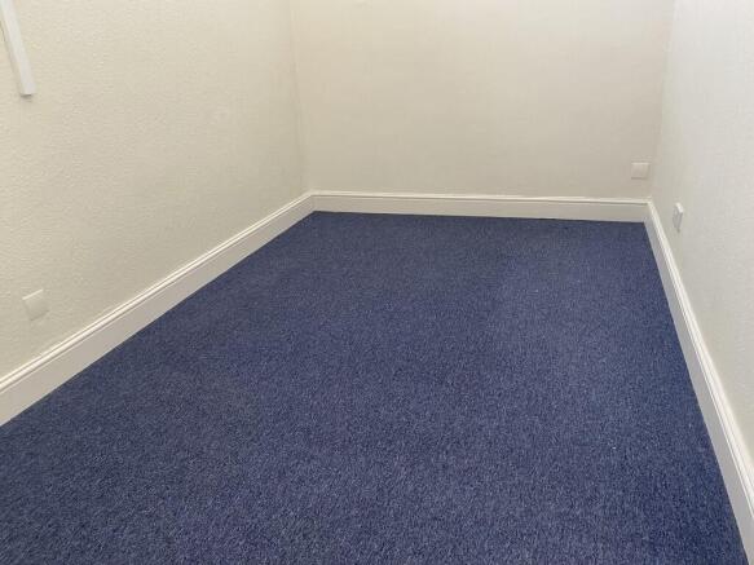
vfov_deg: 53.0
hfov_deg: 67.3
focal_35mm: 26
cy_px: 282
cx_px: 377
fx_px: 566
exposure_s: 1/96
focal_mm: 4.25
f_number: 1.8
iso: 125
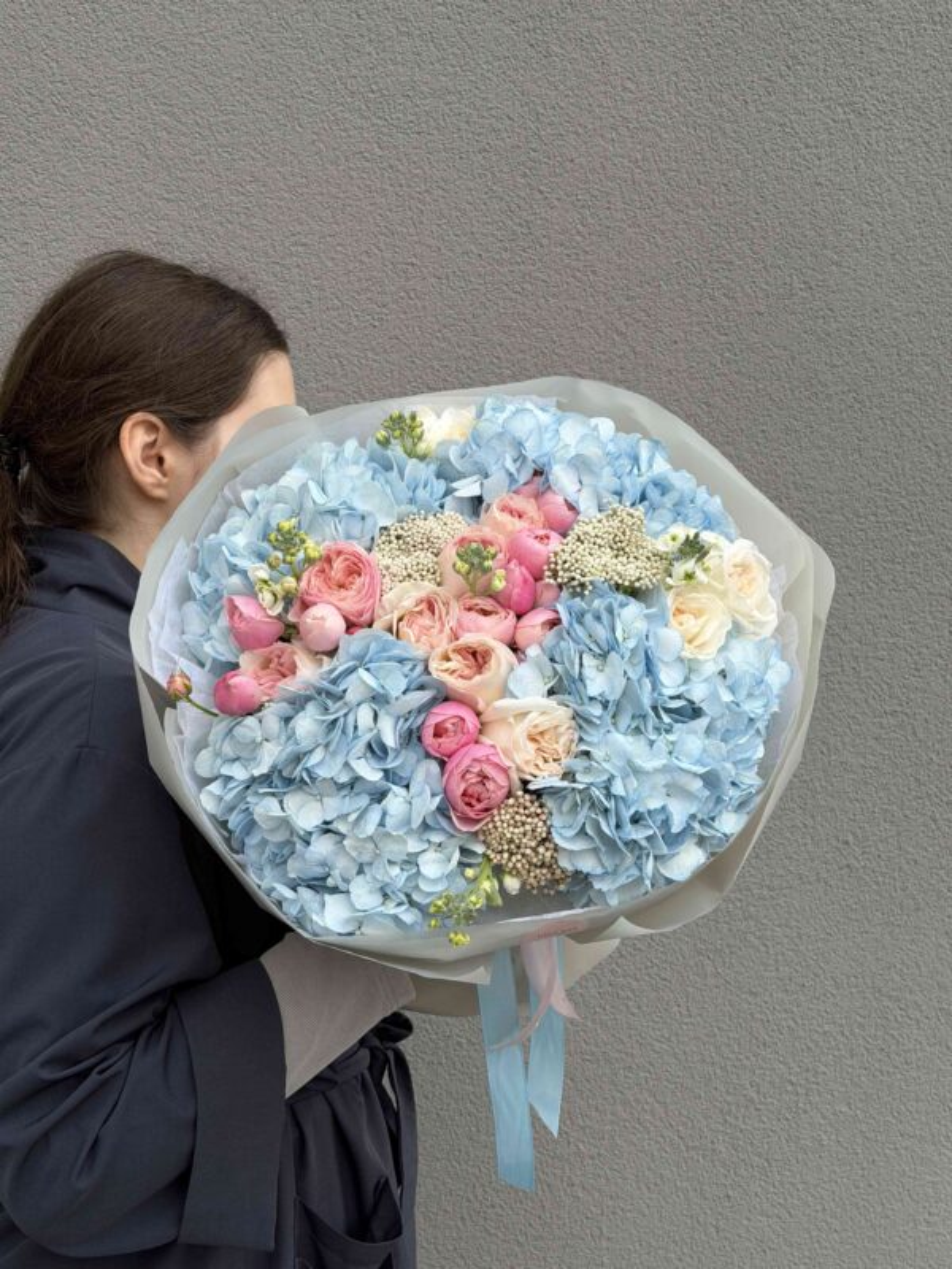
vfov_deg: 39.7
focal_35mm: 48
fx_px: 1760
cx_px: 476
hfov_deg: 30.3
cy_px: 634
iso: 64
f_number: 1.78
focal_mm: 6.76
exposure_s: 1/373
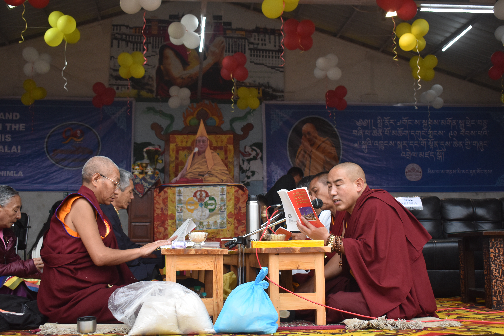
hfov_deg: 43.6
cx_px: 252
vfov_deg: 29.9
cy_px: 168
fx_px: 630
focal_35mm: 45
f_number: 4.2
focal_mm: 30
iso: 800
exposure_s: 1/200
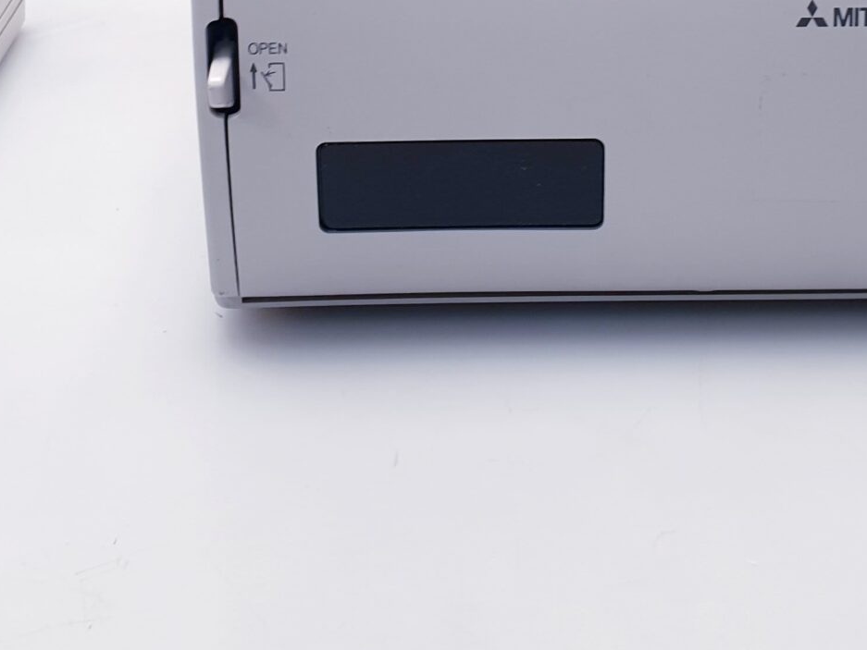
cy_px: -67
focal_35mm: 71
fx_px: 1779
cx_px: 477
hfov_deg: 27.4
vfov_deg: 19.8
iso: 64
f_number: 2.4
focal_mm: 4.3
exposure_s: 1/50
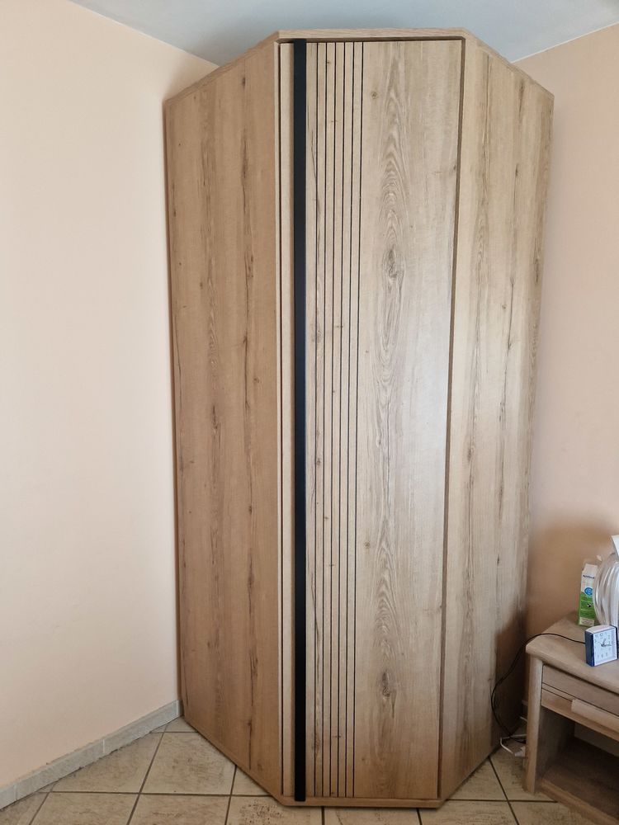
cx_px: 310
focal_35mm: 23
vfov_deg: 73.9
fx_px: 548
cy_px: 412
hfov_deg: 58.9
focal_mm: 5.4
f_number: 1.8
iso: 160
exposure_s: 1/180
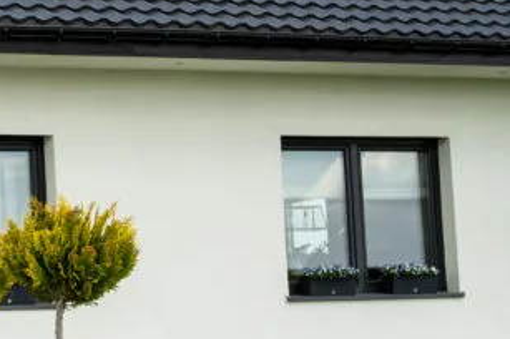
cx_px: -241
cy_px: 228
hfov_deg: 14.1
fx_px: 1939
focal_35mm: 137
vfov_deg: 10.0
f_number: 4
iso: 100
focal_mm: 35
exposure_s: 1/500
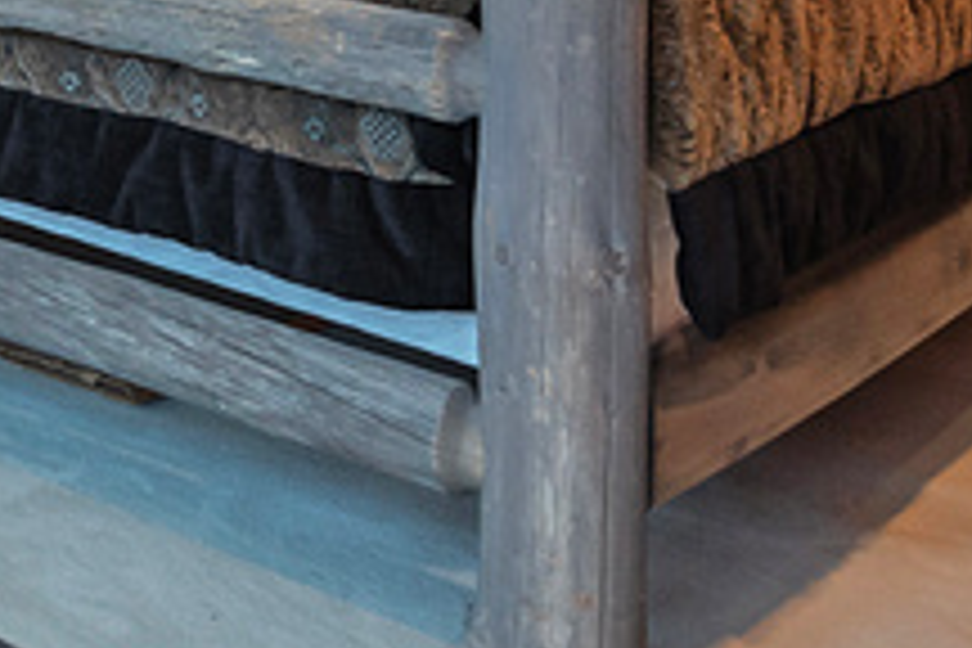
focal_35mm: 76
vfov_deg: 15.9
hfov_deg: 20.7
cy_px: -434
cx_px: -662
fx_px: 2052
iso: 1250
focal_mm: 16
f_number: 6.3
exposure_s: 1/13
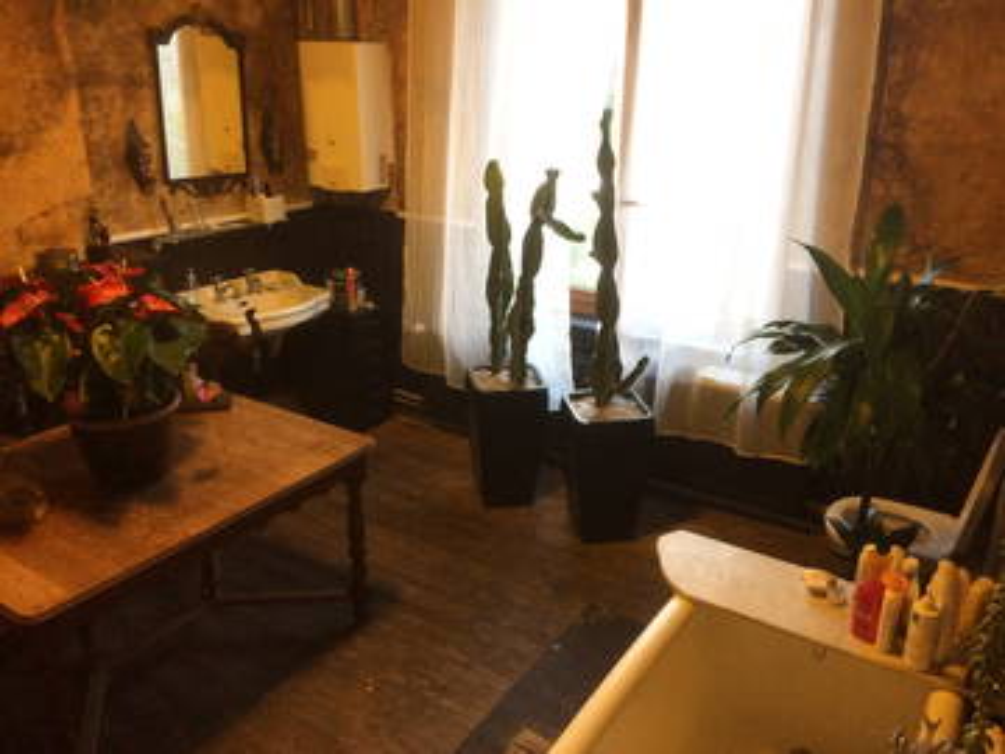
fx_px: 842
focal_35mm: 29
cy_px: 377
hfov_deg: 61.7
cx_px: 502
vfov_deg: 48.2
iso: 250
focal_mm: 4.15
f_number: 2.2
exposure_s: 1/33
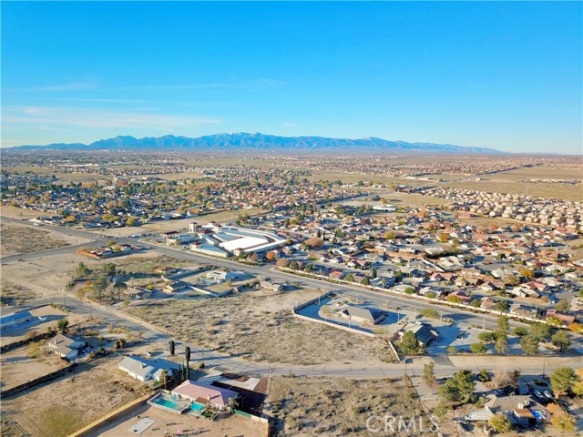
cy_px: 218
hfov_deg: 67.3
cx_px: 292
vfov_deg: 53.1
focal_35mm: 26
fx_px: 438
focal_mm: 4.7
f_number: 2.2
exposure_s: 1/448
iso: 100
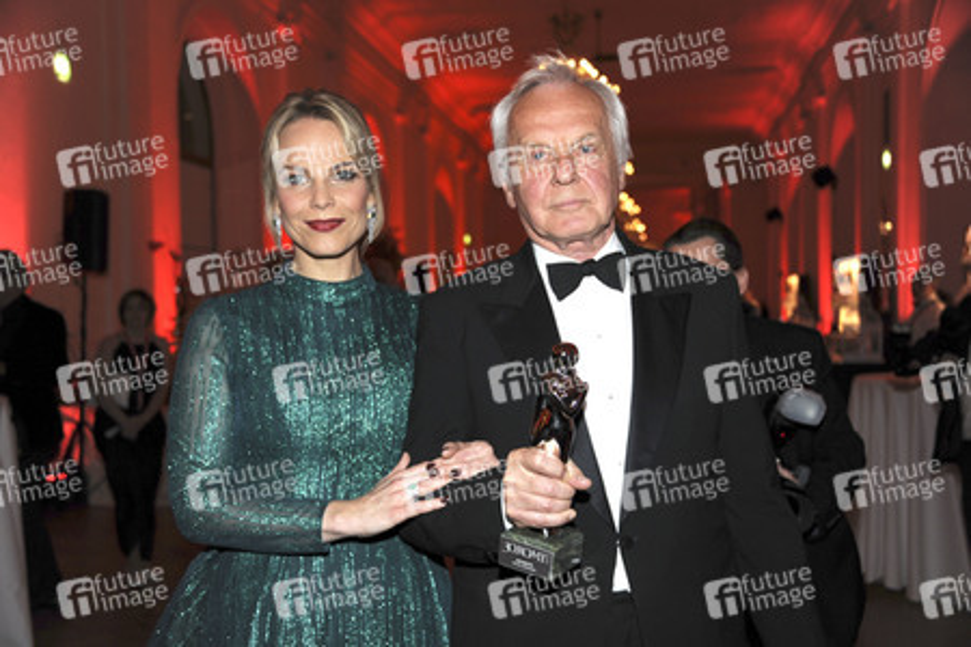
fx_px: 1187
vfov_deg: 30.5
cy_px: 324
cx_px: 486
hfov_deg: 44.5
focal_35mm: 44
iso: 800
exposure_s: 1/250
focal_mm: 44
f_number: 4.2
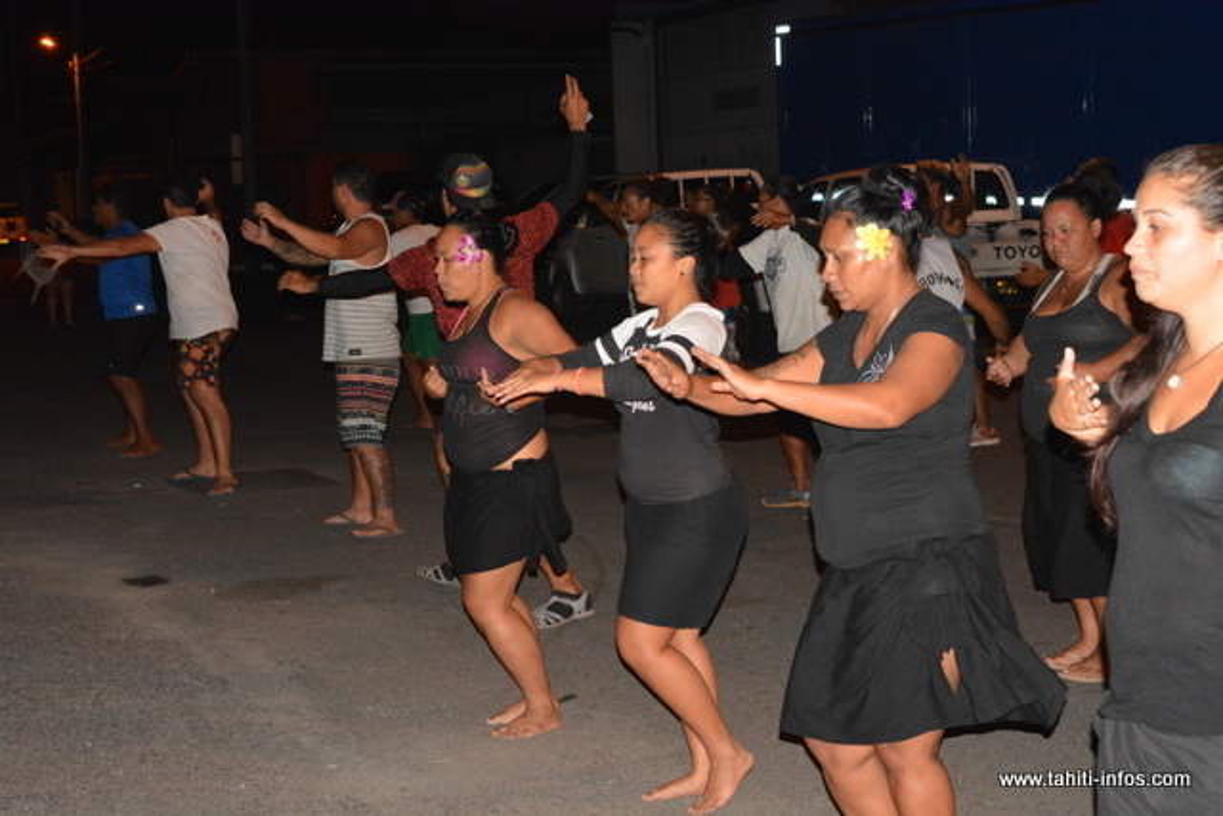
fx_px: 2446
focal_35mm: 72
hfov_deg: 28.1
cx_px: 612
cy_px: 408
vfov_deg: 18.9
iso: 3200
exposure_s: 1/60
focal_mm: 48
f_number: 5.3
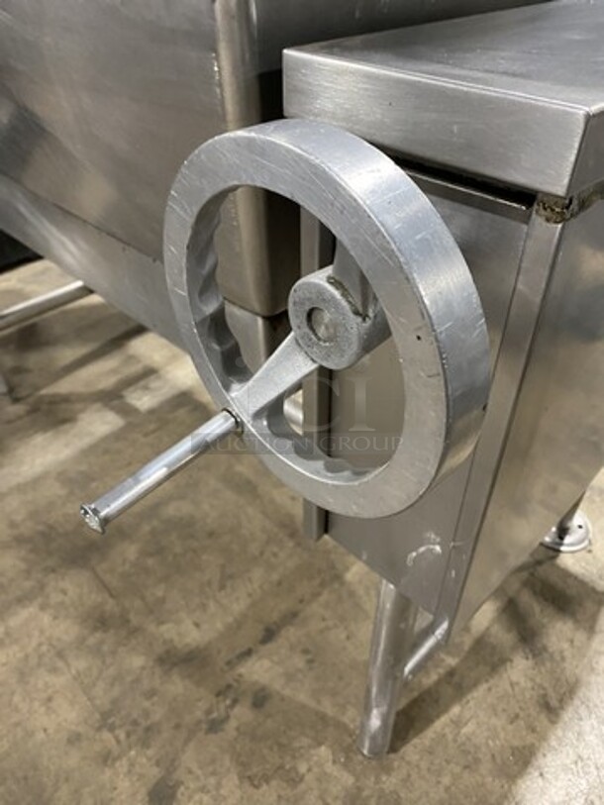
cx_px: 302
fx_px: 605
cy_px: 402
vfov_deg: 67.3
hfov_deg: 53.1
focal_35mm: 26
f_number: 1.8
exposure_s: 1/60
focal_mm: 4.25
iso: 400
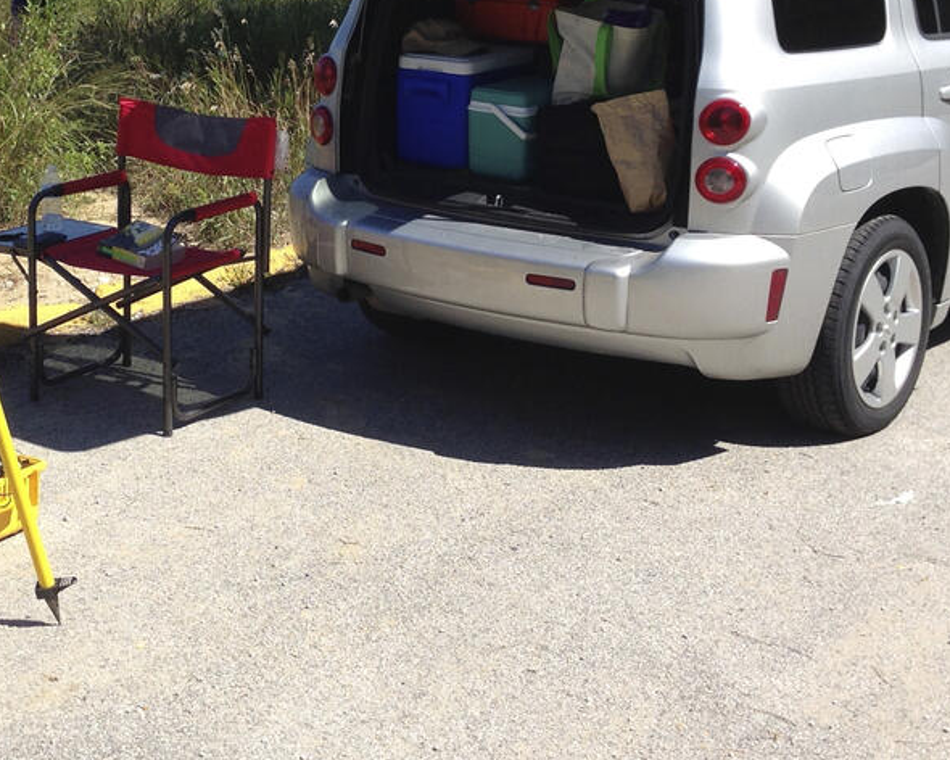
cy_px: 164
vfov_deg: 20.8
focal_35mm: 73
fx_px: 2052
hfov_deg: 25.8
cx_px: 269
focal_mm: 4.13
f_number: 2.4
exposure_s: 1/1323
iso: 50
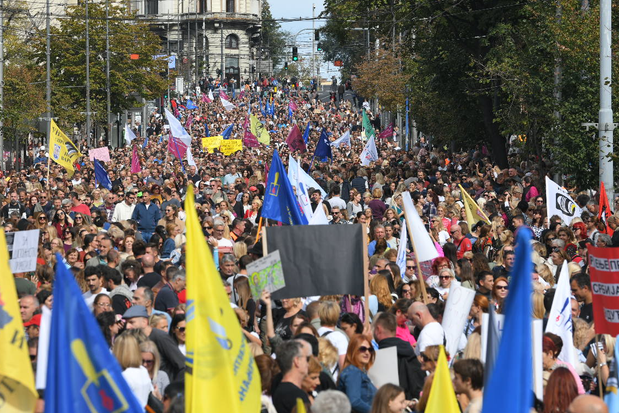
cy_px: 129
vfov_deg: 6.8
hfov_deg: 10.2
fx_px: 3456
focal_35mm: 201
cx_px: 279
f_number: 6.3
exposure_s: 1/640
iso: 200
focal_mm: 140
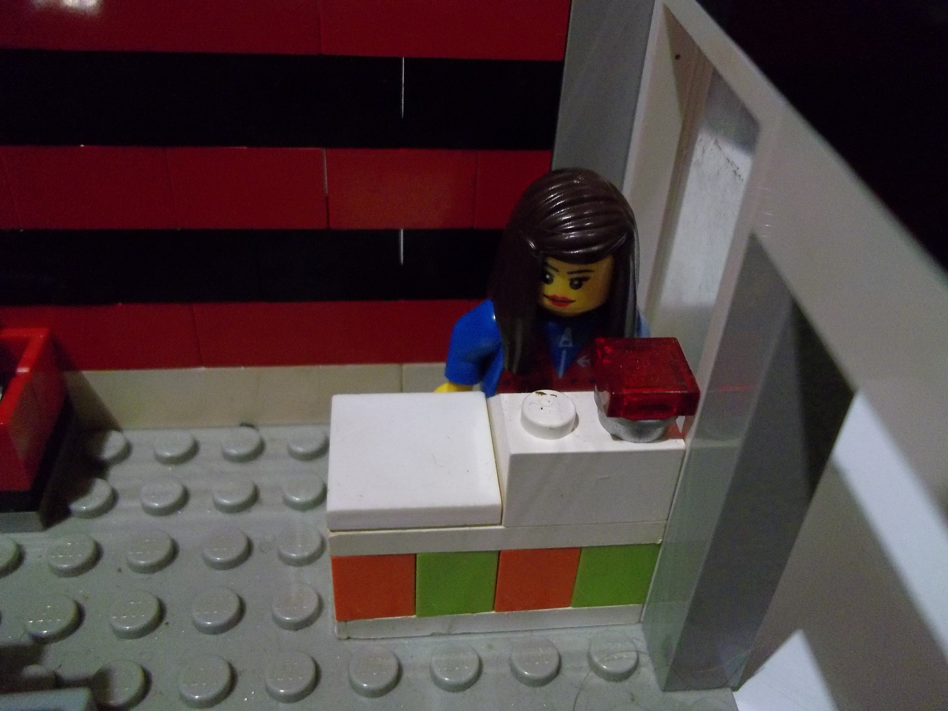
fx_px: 876
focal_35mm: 32
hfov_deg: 56.8
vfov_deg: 44.2
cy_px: 356
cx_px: 474
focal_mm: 5.7
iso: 400
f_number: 2.9
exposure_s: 1/8
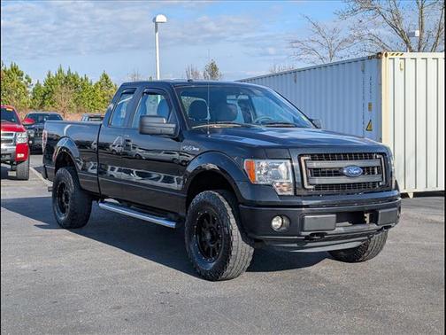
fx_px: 631
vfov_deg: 29.7
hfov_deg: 38.9
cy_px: 168
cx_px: 223
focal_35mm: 49
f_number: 1.68
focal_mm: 6.9
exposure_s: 1/1429
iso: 20
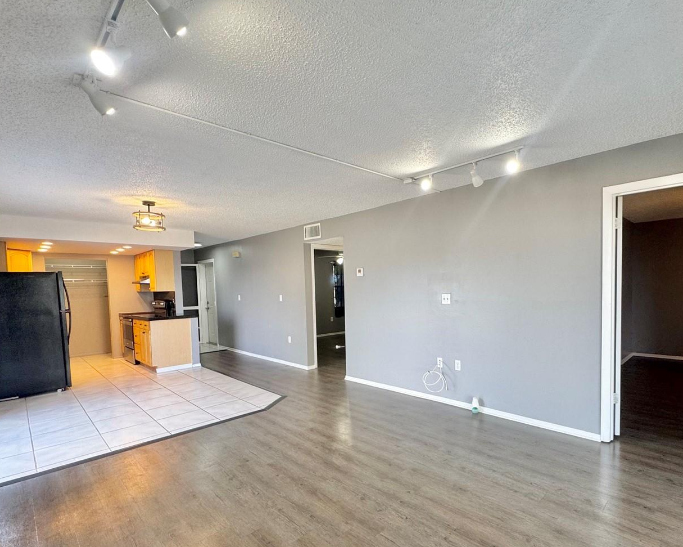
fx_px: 364
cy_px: 306
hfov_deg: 85.9
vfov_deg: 73.5
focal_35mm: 18
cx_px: 388
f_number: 2.2
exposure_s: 1/120
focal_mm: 2.22
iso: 125
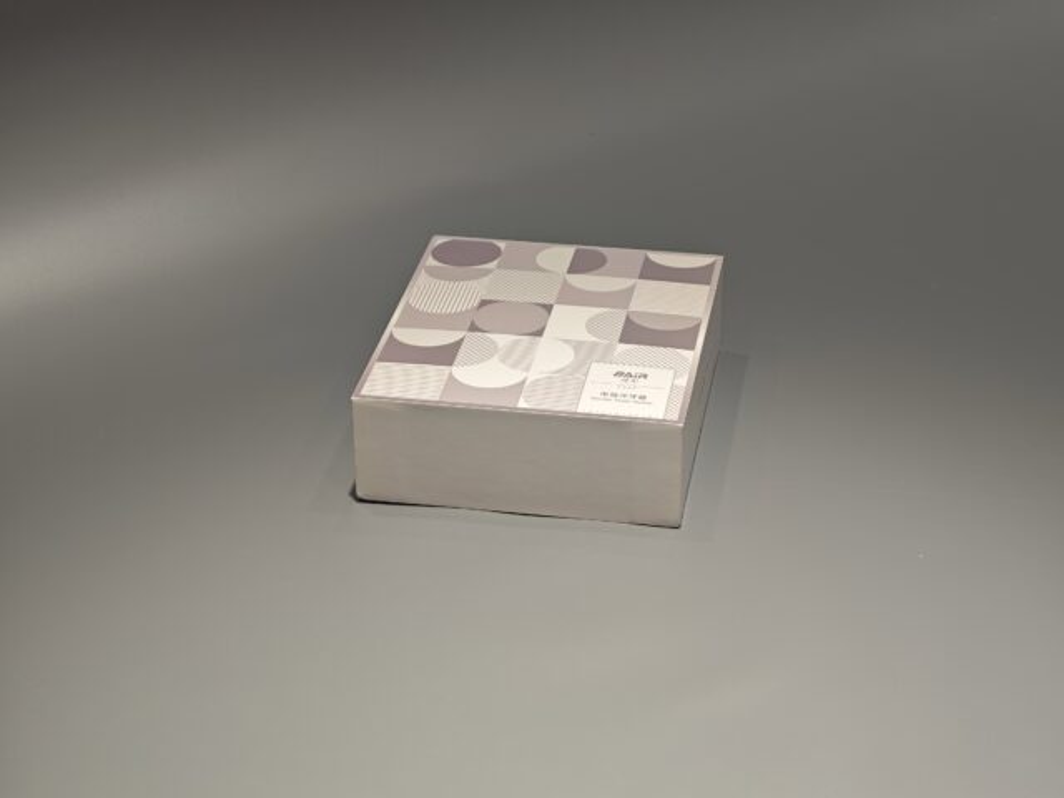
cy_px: 399
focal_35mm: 75
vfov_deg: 19.6
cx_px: 532
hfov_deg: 26.0
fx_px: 2305
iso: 100
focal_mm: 10.1
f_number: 2
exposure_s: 1/100
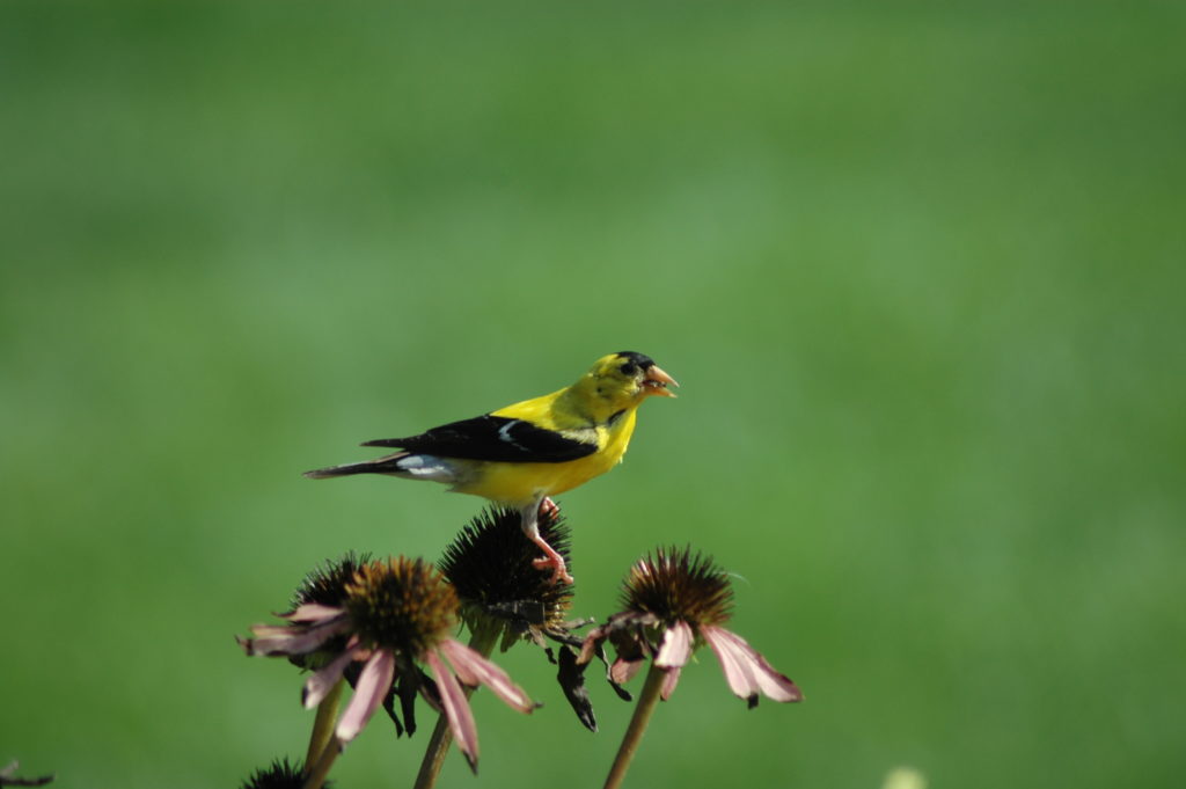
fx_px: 14813
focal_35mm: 450
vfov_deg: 3.1
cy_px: 394
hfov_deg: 4.6
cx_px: 593
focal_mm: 300
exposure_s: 1/500
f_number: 5.6
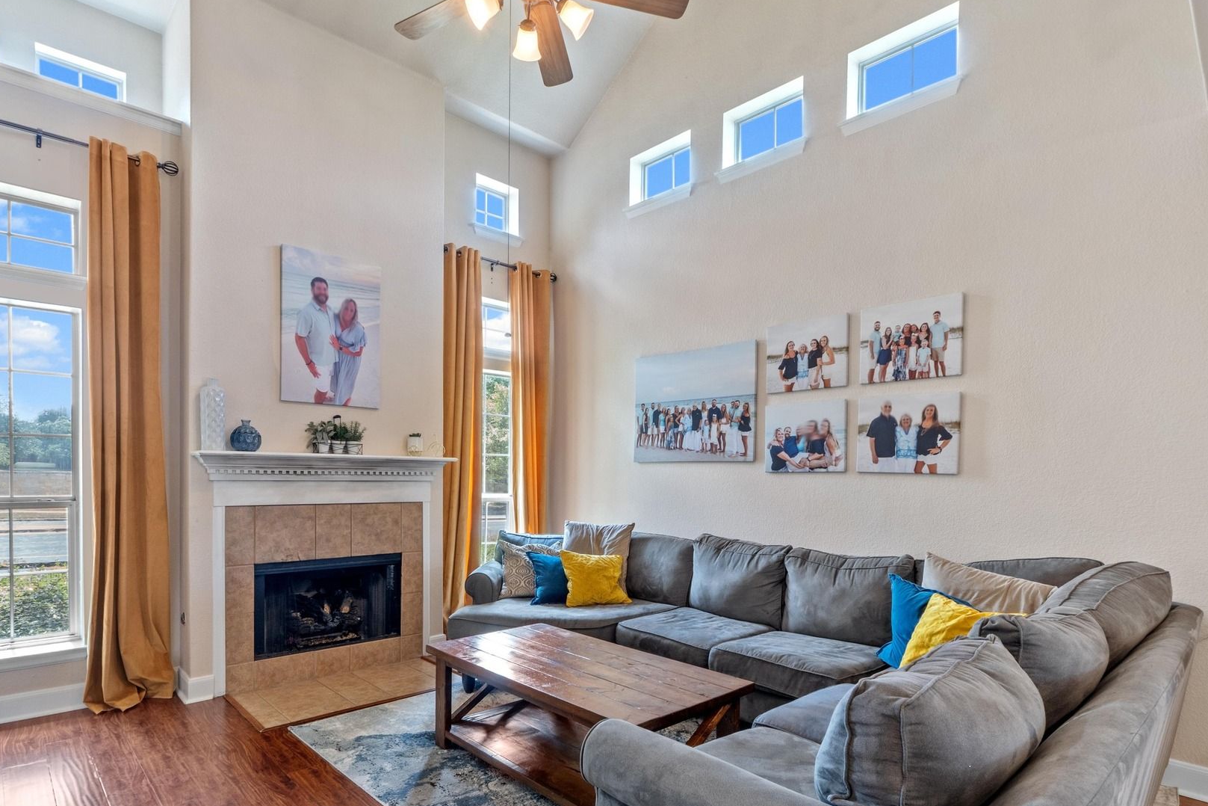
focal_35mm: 19
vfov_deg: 63.9
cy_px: 490
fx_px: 638
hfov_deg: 86.9
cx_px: 592
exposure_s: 2
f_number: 11
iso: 250
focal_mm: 10
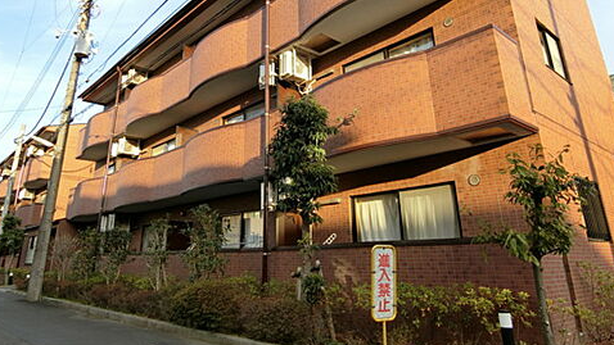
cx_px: 286
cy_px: 104
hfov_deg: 71.8
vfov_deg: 43.5
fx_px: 423
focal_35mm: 26
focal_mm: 4.06
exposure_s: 1/250
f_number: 2.7
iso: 80
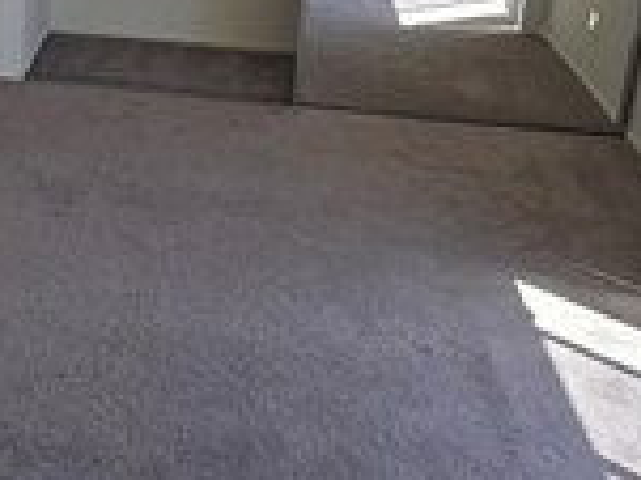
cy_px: -17
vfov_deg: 25.1
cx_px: -13
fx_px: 1018
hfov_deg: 32.0
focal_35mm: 55
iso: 50
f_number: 2.2
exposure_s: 1/548
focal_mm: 2.2
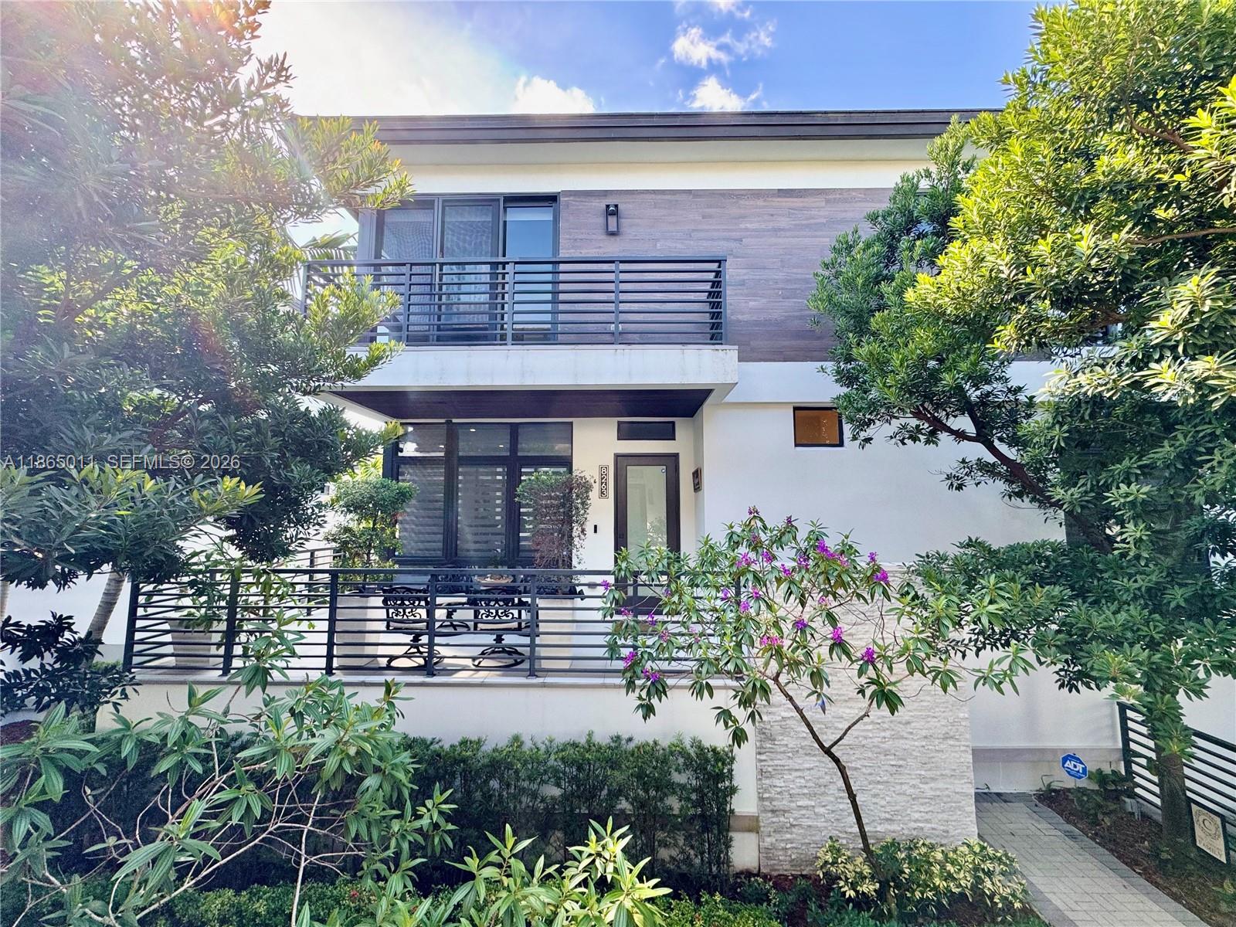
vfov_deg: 85.7
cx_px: 618
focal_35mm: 14
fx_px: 500
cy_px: 464
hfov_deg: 102.1
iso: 40
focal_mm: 2.22
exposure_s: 1/102
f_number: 2.2
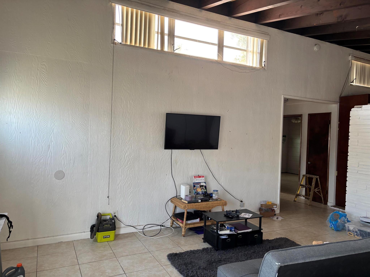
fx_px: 278
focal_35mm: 26
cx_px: 185
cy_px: 138
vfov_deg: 53.1
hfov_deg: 67.3
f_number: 1.6
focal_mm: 5.96
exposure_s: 1/88
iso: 125
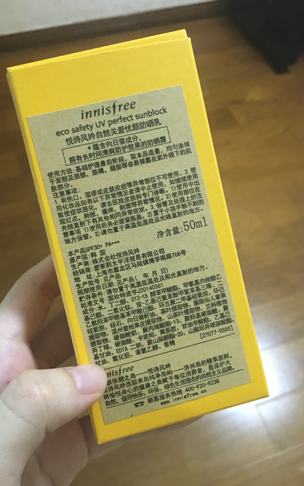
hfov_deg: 40.6
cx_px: 140
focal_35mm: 31
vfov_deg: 61.2
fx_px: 411
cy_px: 242
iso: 200
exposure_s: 1/17
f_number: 2.2
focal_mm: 4.15
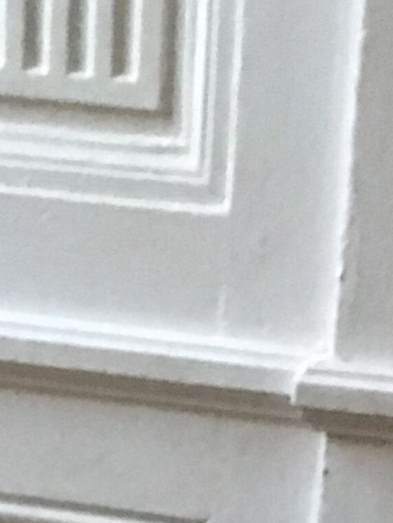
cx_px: 83
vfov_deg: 11.0
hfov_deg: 9.7
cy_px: 1236
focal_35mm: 153
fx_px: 2316
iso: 320
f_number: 2.2
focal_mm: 4.15
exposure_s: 1/17
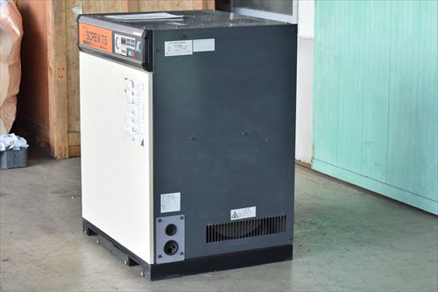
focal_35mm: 82
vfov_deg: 16.6
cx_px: 219
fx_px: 1004
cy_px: 146
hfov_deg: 24.6
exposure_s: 1/500
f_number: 6.3
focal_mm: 55
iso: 1250
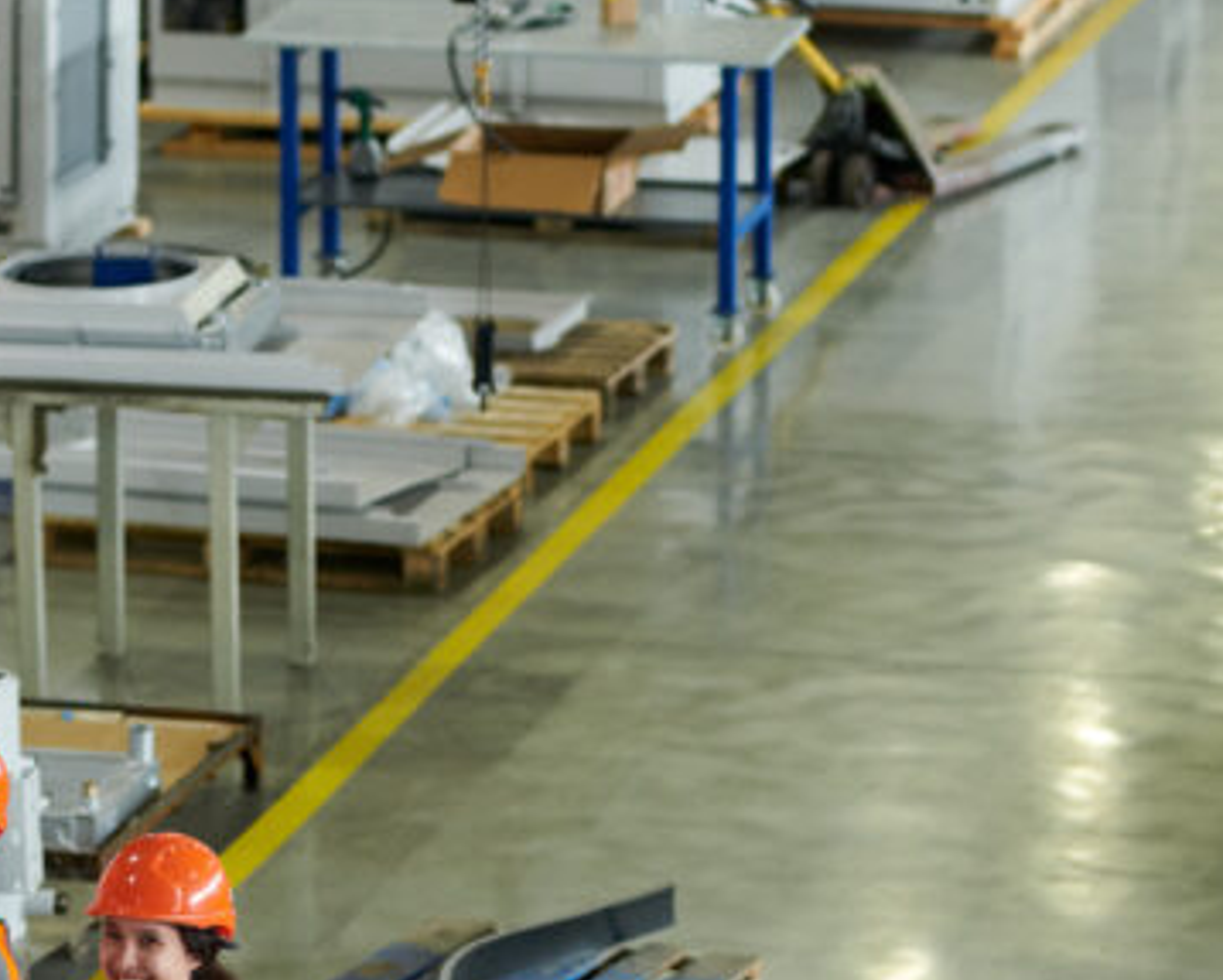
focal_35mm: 228
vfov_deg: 6.8
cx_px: 307
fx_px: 8259
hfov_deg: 8.5
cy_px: 825
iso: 500
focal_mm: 85
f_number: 2
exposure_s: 1/160
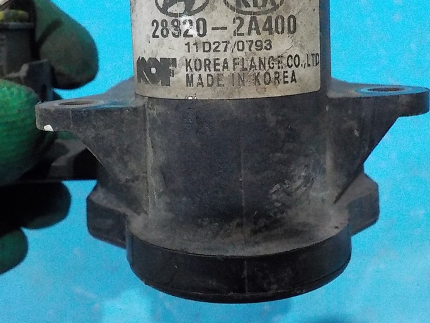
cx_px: 218
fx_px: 559
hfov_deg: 42.1
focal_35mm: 45
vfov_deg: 31.7
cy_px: 88
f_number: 3.3
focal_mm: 4.1
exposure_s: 1/100
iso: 800
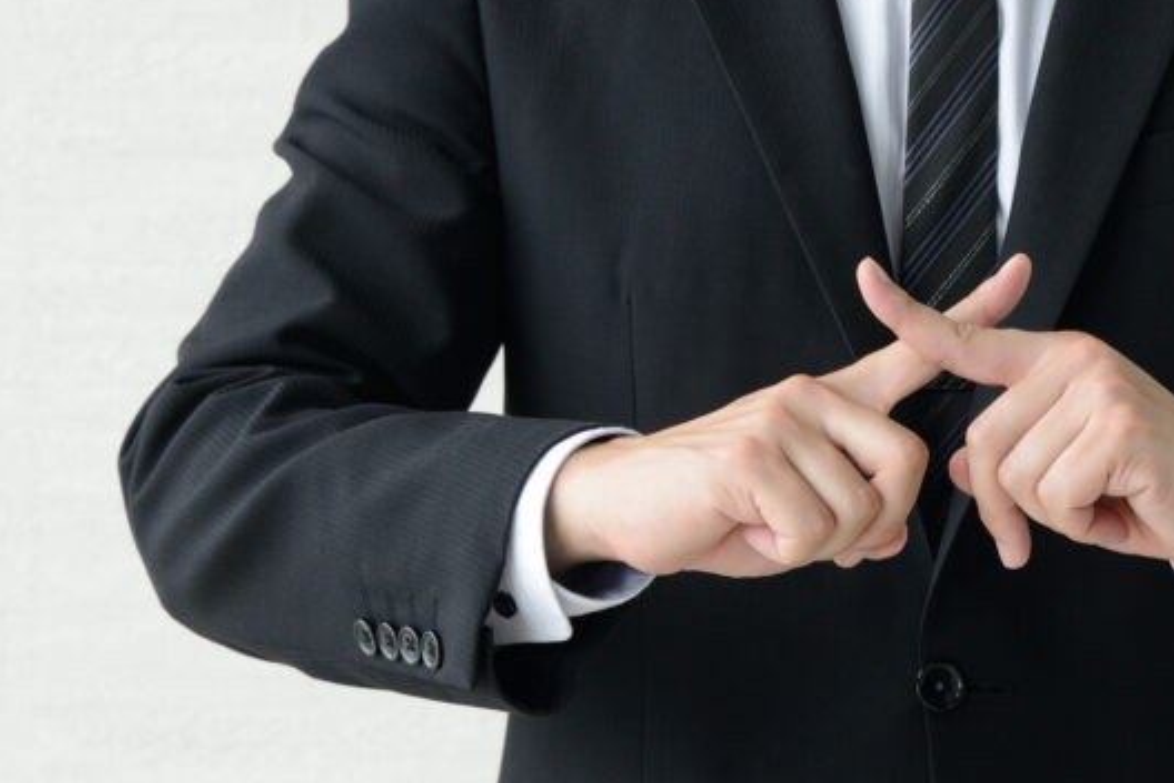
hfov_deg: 7.9
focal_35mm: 262
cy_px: 459
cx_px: 905
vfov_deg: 5.2
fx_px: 8543
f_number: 9
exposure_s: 1/50
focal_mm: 135
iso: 640
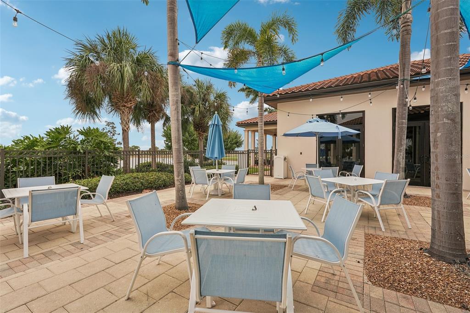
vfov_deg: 73.7
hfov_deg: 96.8
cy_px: 156
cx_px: 235
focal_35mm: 16
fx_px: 209
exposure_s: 1/800
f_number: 8
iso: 400
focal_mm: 16
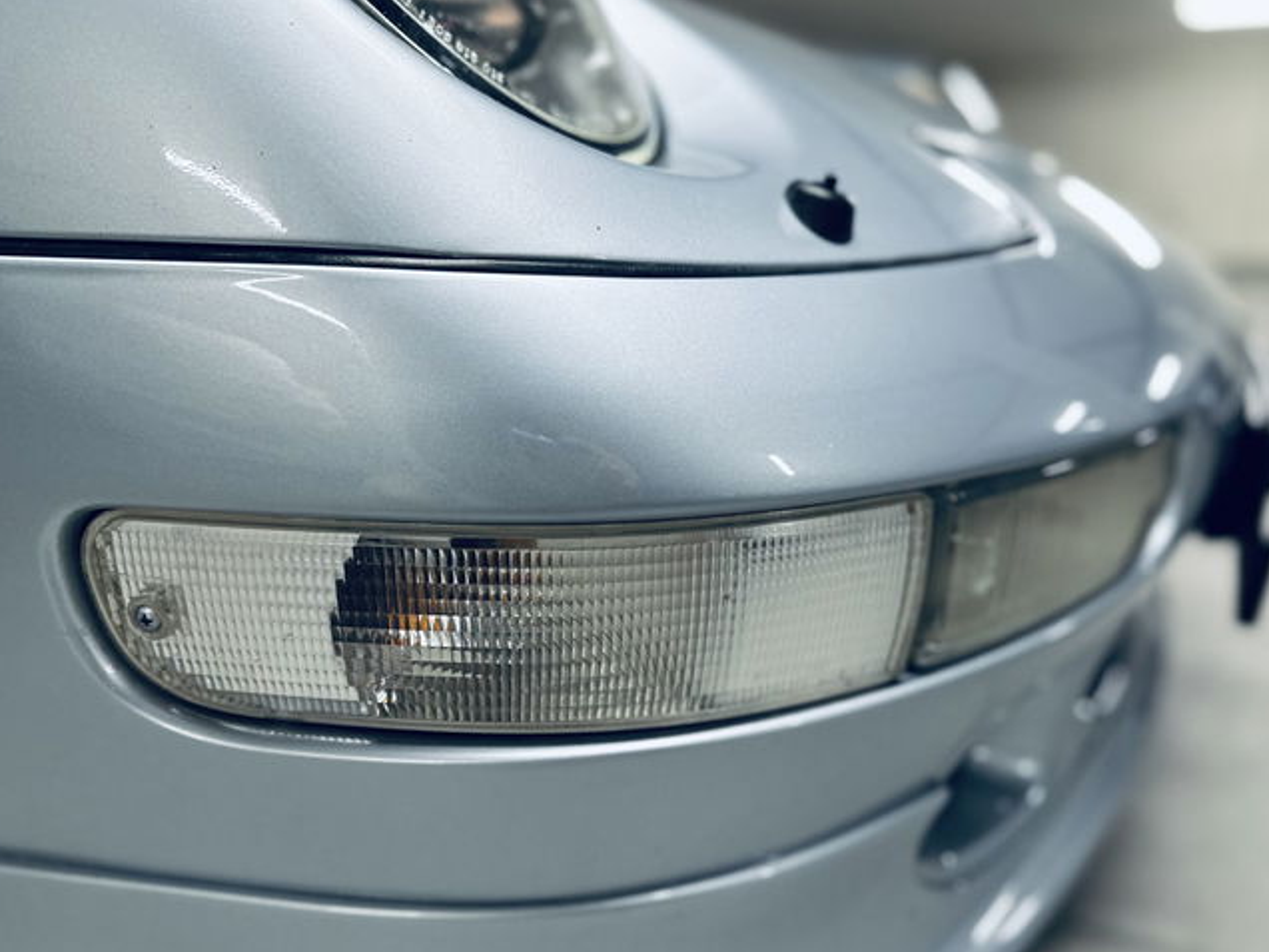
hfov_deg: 61.6
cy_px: 543
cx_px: 670
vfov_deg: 48.1
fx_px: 1063
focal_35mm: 29
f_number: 1.78
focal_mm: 6.86
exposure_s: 1/100
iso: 200
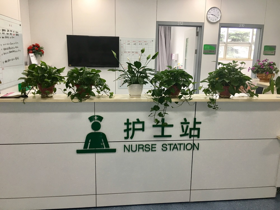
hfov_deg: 61.7
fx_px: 235
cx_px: 140
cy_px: 105
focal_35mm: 29
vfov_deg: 48.2
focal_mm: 4.15
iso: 32
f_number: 2.2
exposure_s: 1/33
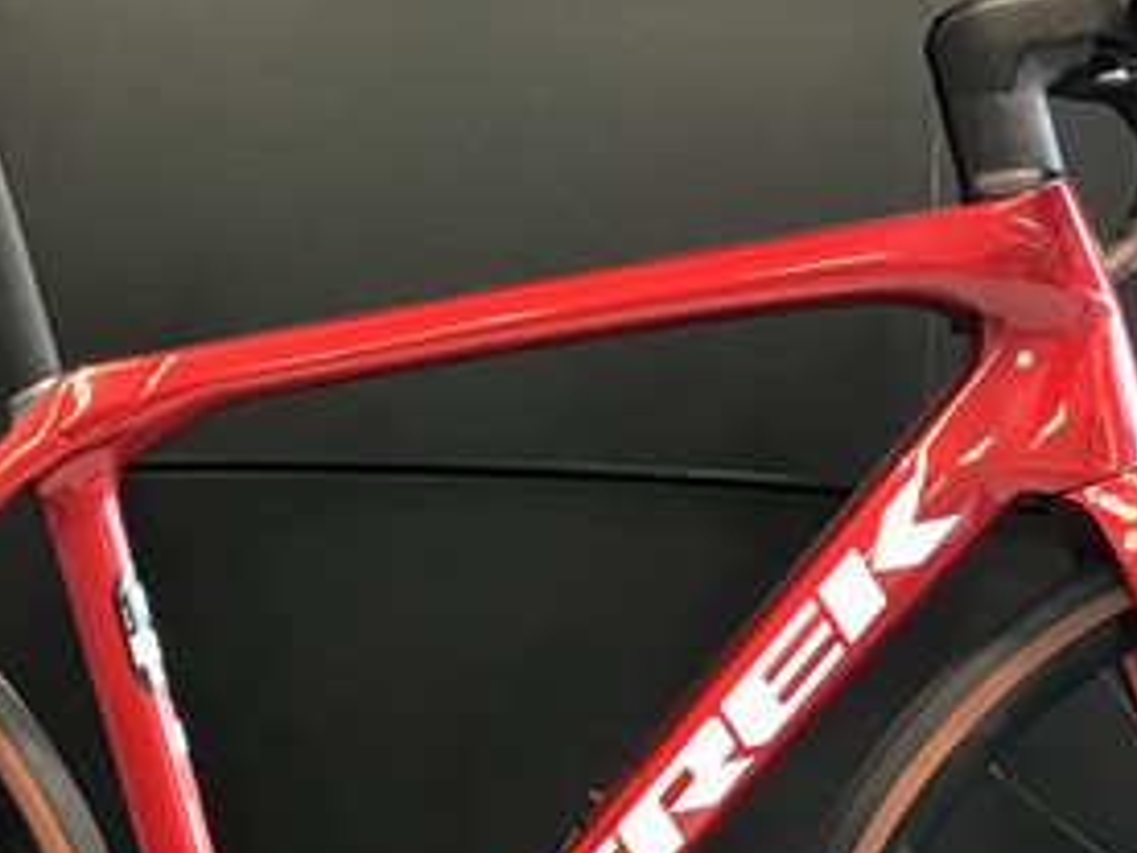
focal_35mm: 90
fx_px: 2956
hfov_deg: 21.7
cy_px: 828
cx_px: 424
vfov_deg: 16.1
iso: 40
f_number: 2.4
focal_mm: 3.3
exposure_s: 1/30
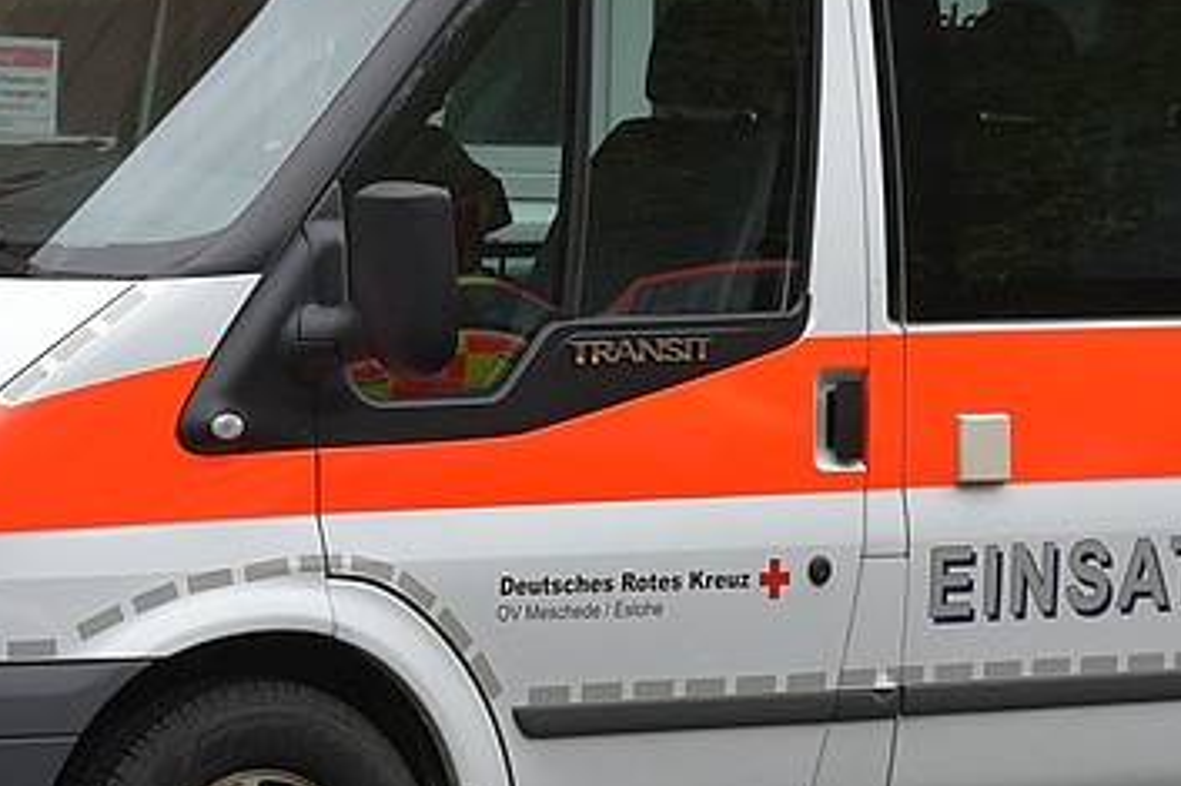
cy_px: 314
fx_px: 7115
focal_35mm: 217
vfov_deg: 6.3
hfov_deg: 9.5
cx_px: 662
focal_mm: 85
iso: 400
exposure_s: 1/160
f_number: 6.3
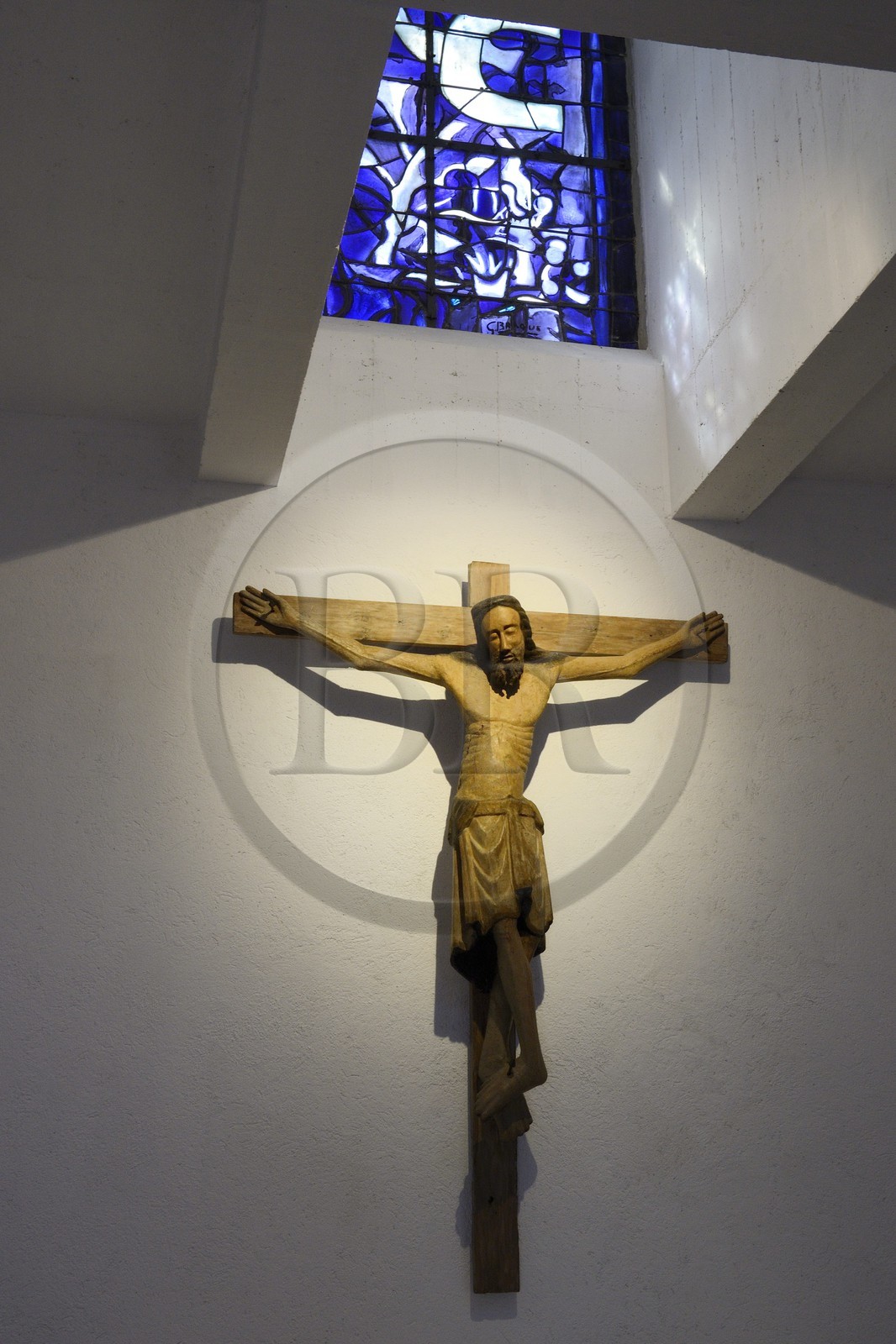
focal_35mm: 40
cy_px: 672
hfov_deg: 33.4
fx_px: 1494
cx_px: 448
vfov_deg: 48.5
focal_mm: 40
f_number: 9
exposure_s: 1/20
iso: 1600
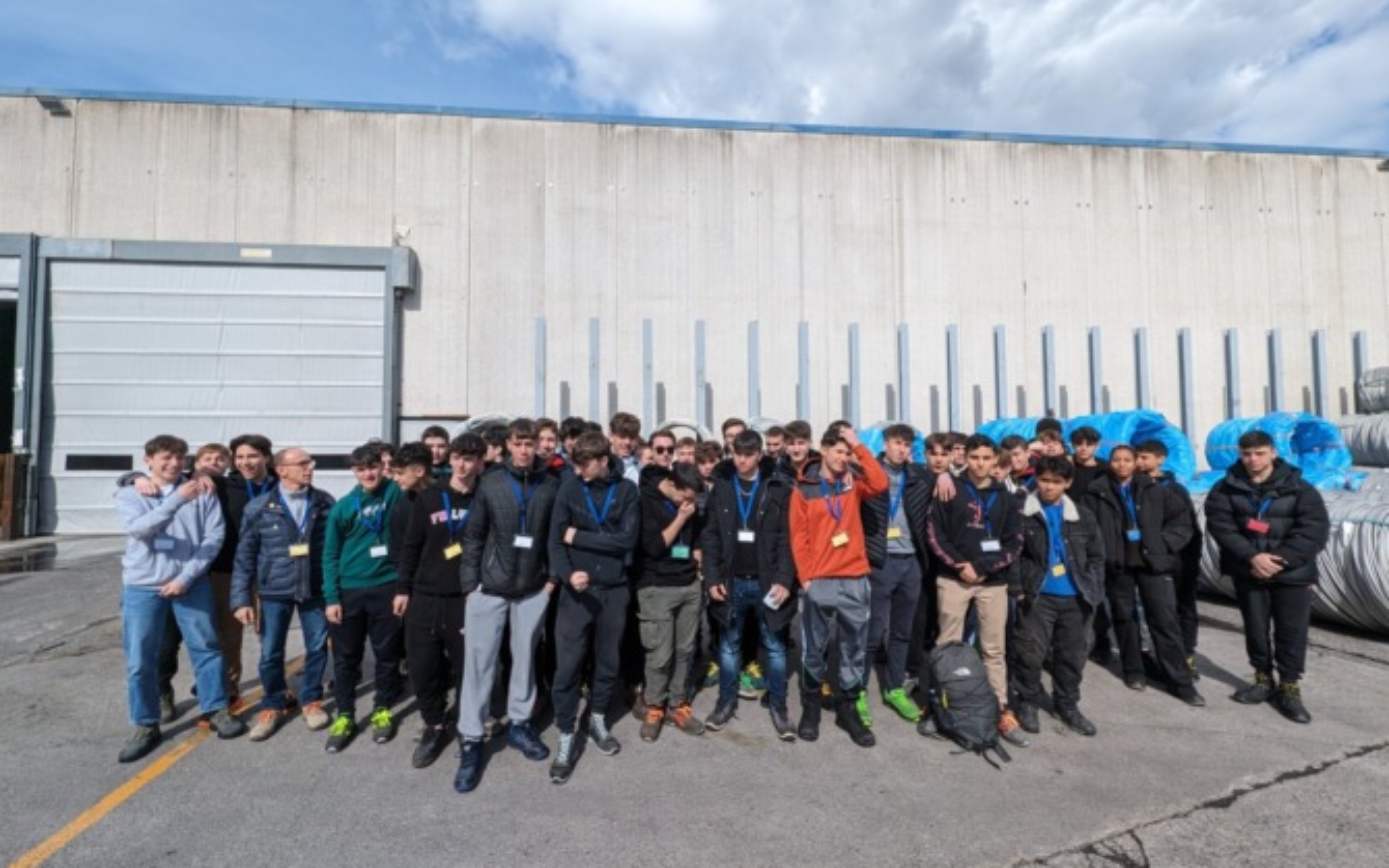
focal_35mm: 14
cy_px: 425
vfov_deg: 78.7
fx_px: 530
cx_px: 686
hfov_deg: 105.3
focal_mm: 1.95
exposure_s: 1/1692
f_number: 2.2
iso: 56
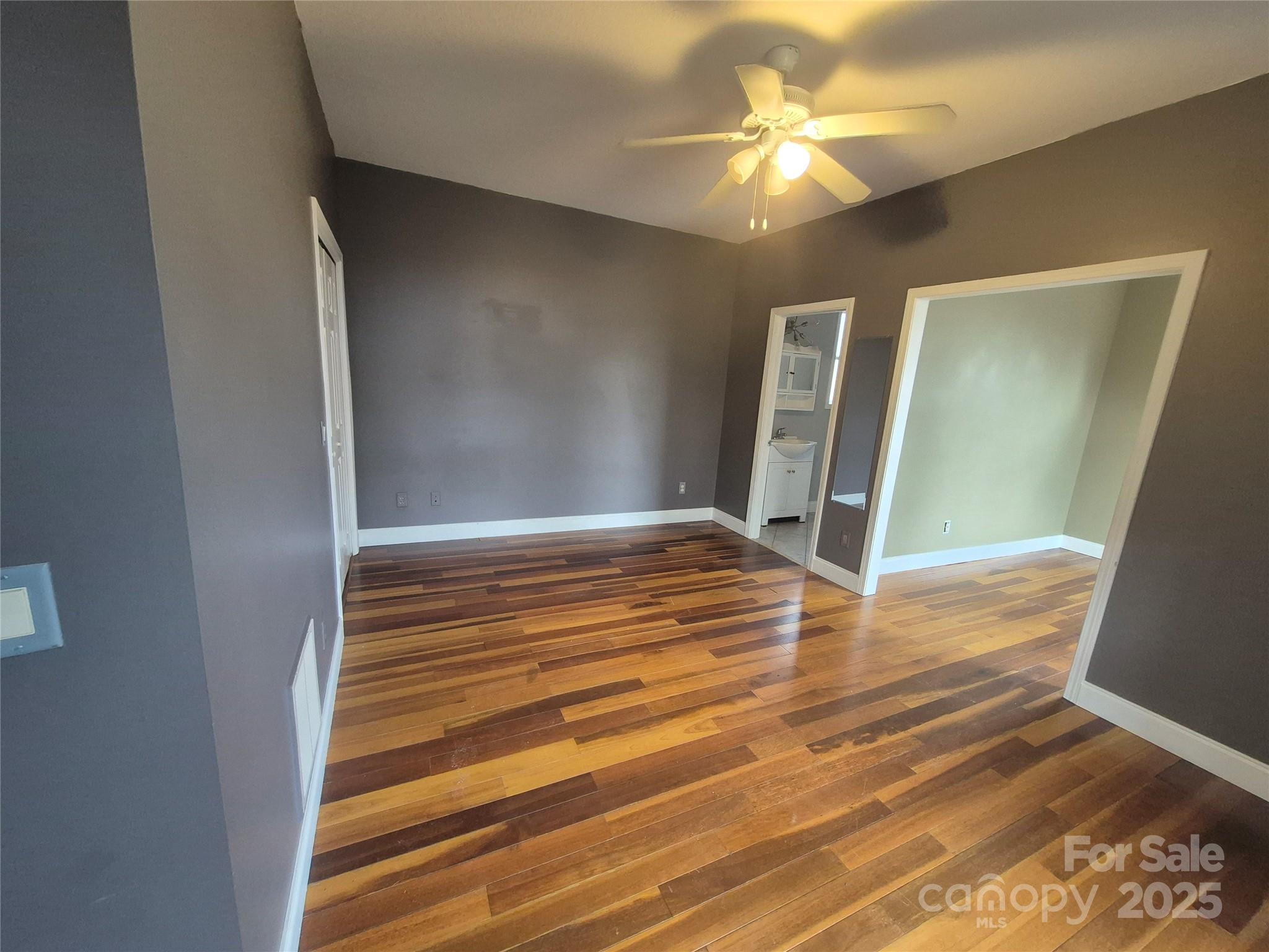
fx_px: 477
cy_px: 476
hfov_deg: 106.2
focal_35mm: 13
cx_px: 634
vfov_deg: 89.9
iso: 500
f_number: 2.2
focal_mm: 1.74
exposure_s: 1/60
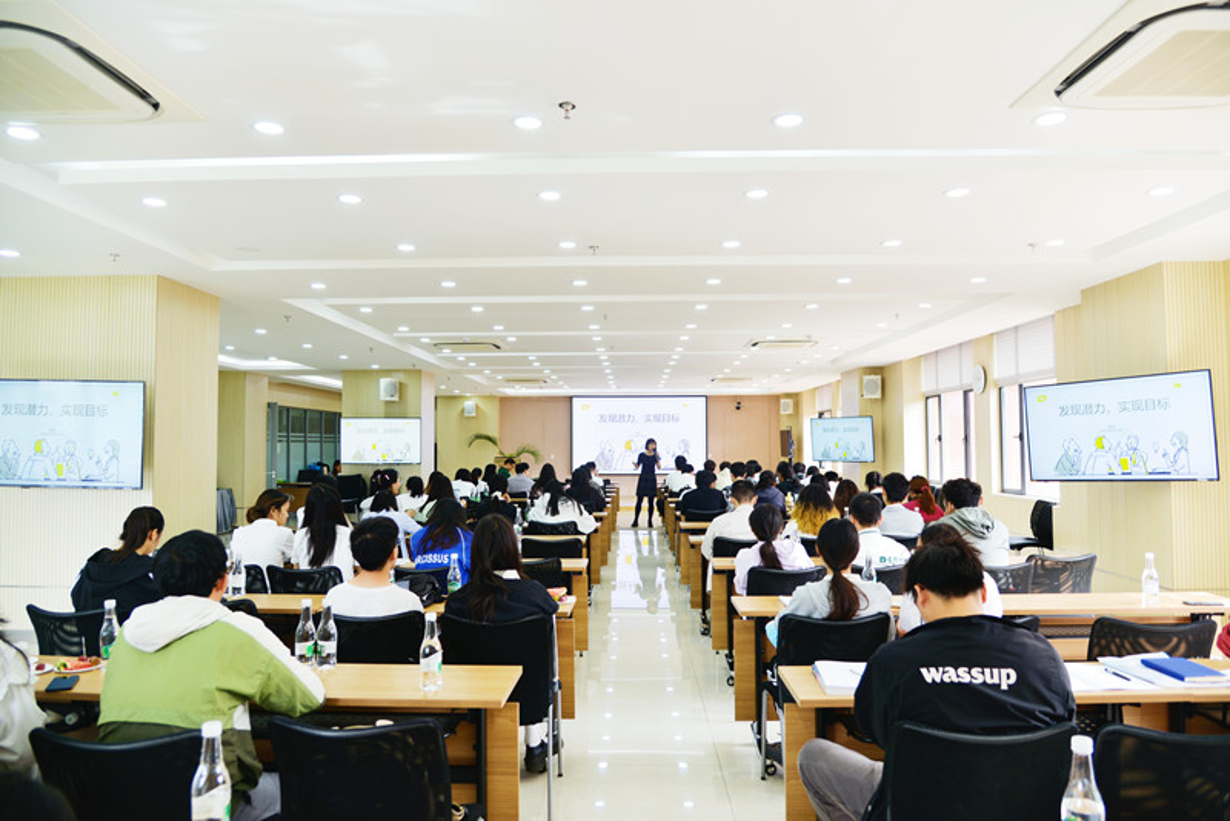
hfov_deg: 73.7
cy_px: 410
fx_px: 820
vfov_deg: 53.2
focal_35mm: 24
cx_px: 615
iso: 100
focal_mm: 24
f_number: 4
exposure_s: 1/30
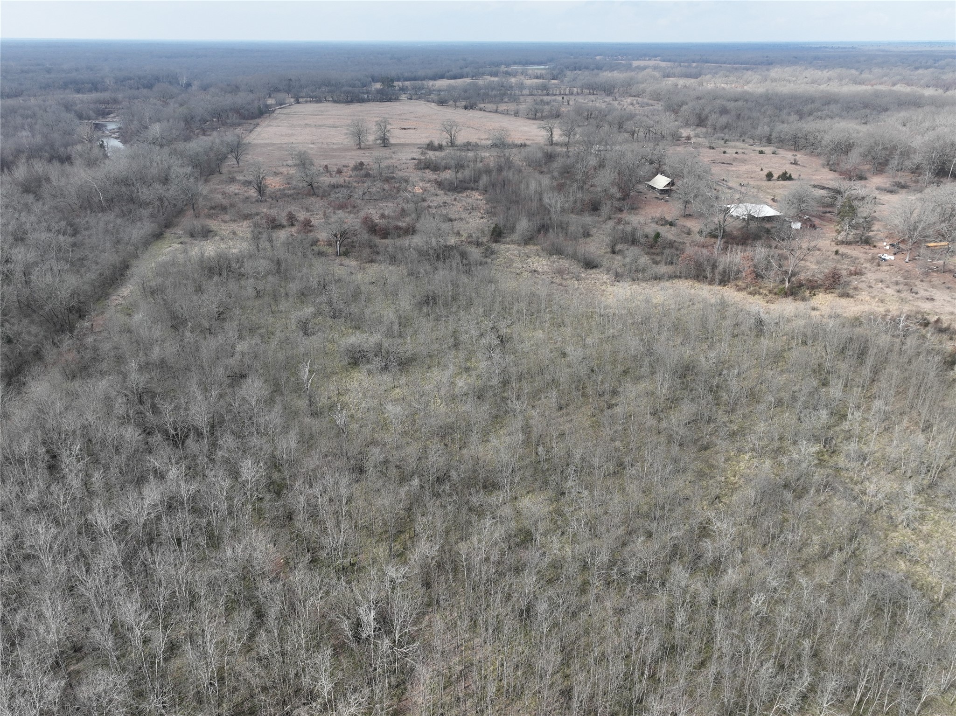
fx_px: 663
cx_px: 478
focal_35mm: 24
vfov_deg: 56.8
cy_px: 358
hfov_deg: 71.6
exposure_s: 1/800
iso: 120
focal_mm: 12.29
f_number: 2.8
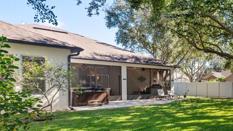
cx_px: 210
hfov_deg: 51.3
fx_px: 210
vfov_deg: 34.2
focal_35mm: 34
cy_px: 91
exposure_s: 1/80
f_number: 9
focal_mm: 16
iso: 320
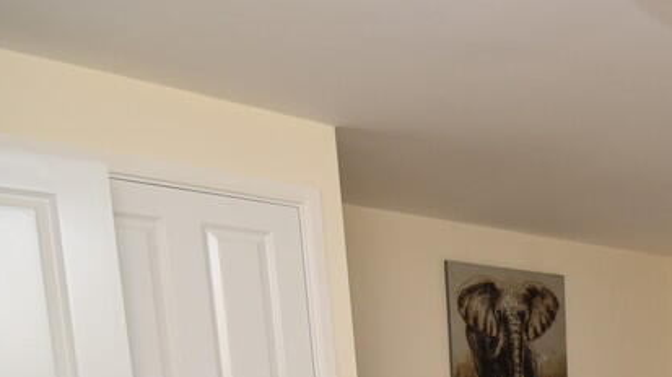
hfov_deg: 42.4
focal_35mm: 39
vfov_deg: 26.3
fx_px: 695
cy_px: 475
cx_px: 713
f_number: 8
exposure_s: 1/125
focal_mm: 10
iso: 400
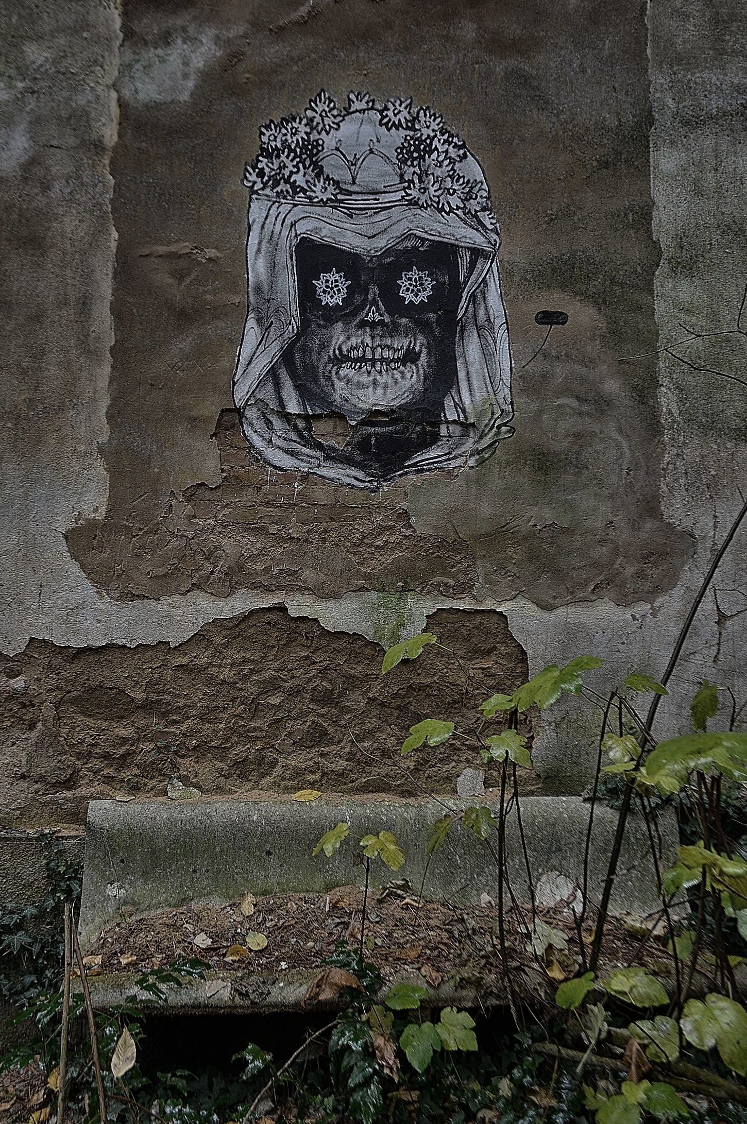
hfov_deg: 39.9
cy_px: 514
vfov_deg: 57.2
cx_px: 340
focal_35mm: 33
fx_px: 1029
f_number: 6.3
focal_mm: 20
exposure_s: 1/8
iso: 100
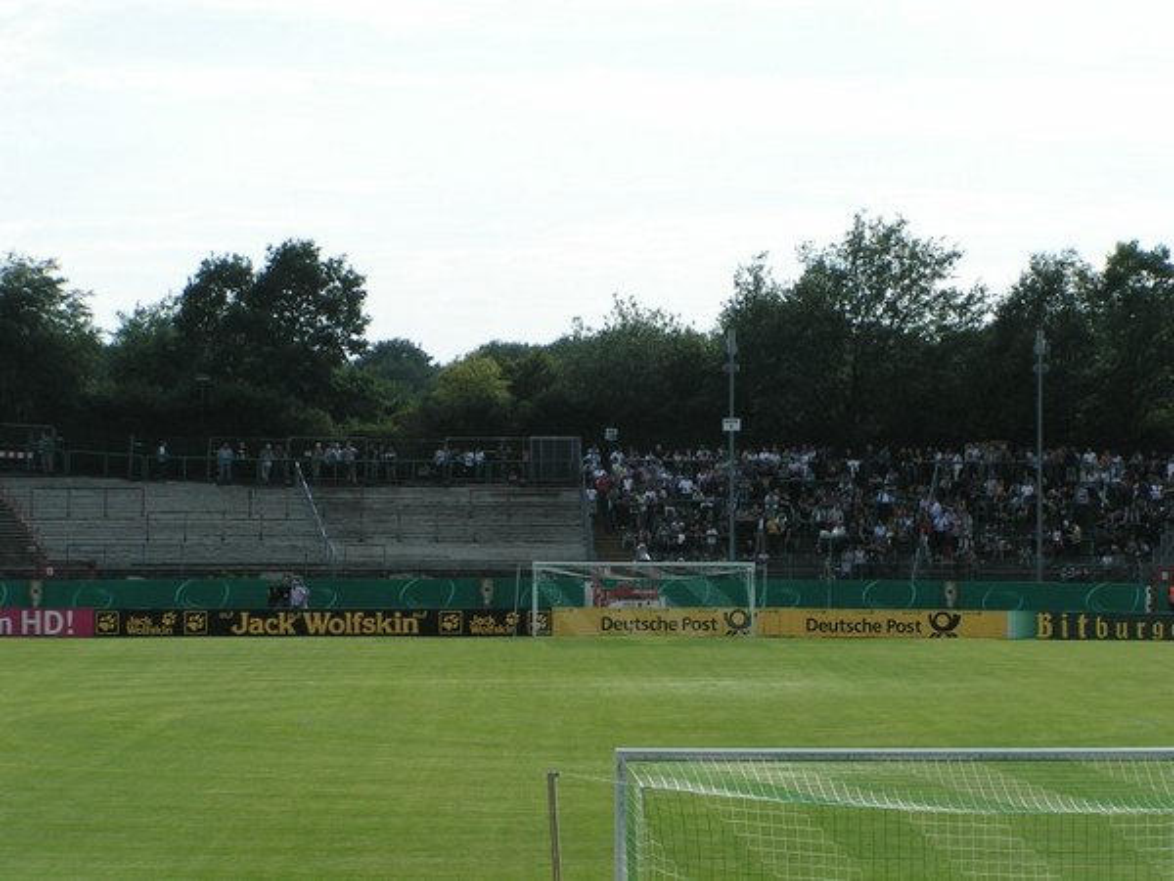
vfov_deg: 11.9
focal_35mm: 125
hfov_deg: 15.8
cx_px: 587
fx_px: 4239
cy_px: 440
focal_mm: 19.1
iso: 50
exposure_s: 1/400
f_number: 6.3
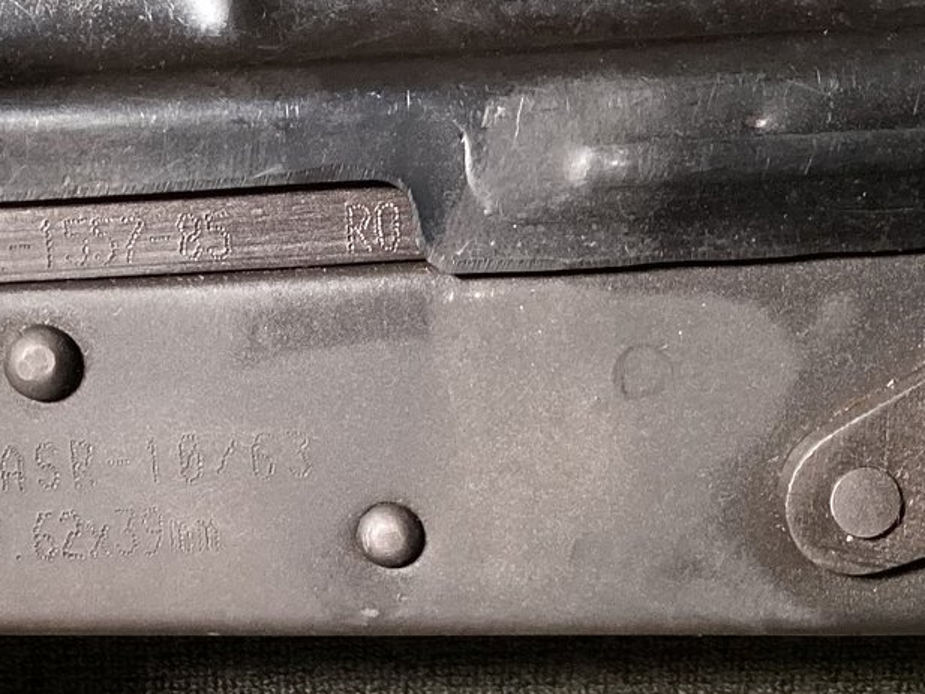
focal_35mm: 76
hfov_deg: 25.3
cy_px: 623
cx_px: 200
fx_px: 2031
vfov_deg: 19.1
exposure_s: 1/50
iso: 320
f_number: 2.4
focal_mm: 3.3
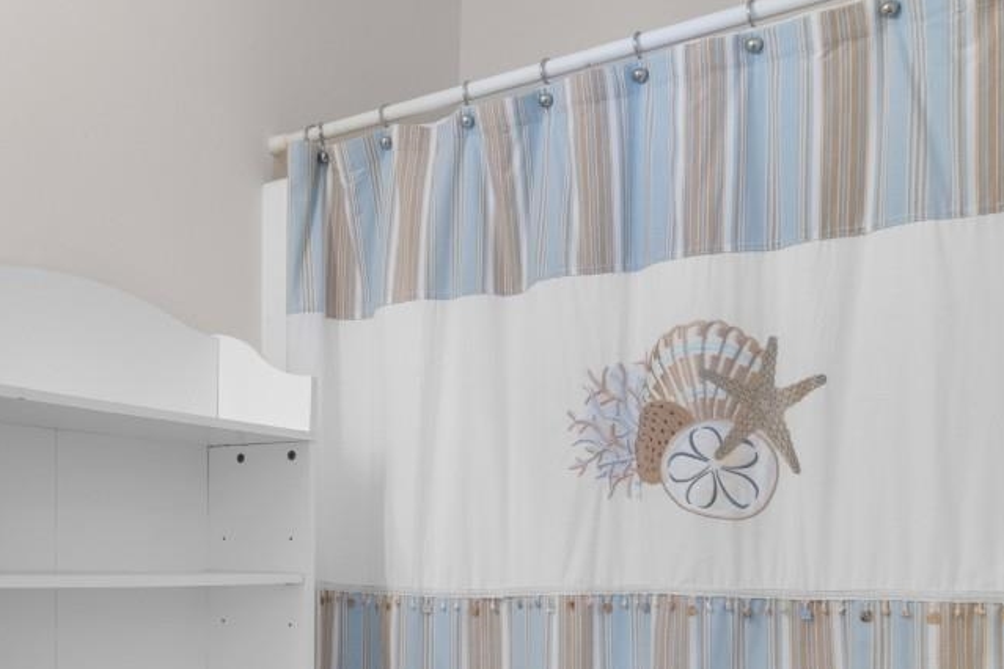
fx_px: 1060
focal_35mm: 38
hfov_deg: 47.7
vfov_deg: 34.0
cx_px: 189
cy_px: 534
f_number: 4.5
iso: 100
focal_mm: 10
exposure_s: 1/15
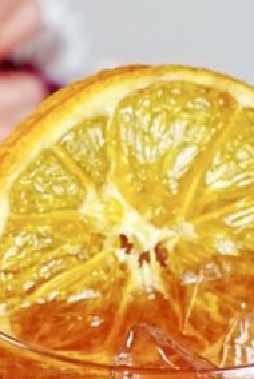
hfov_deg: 5.1
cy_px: 558
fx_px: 2850
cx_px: 178
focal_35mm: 270
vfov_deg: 7.5
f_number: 6.3
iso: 1250
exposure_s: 1/100
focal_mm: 50
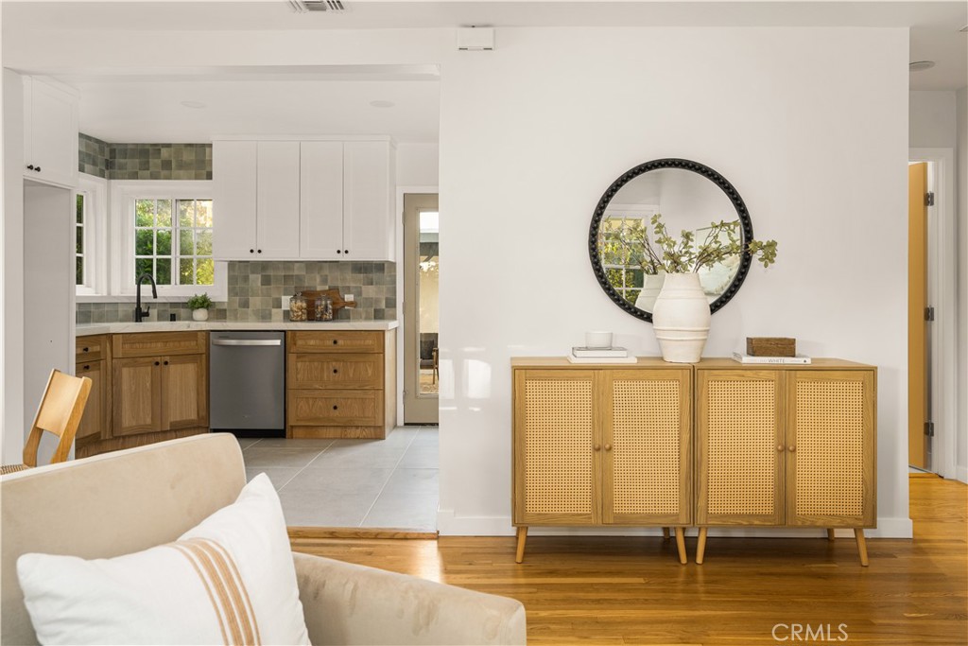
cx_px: 484
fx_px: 605
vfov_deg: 56.2
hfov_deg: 77.3
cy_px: 323
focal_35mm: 22
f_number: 6.3
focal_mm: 22.5
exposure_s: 1/2.5
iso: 125
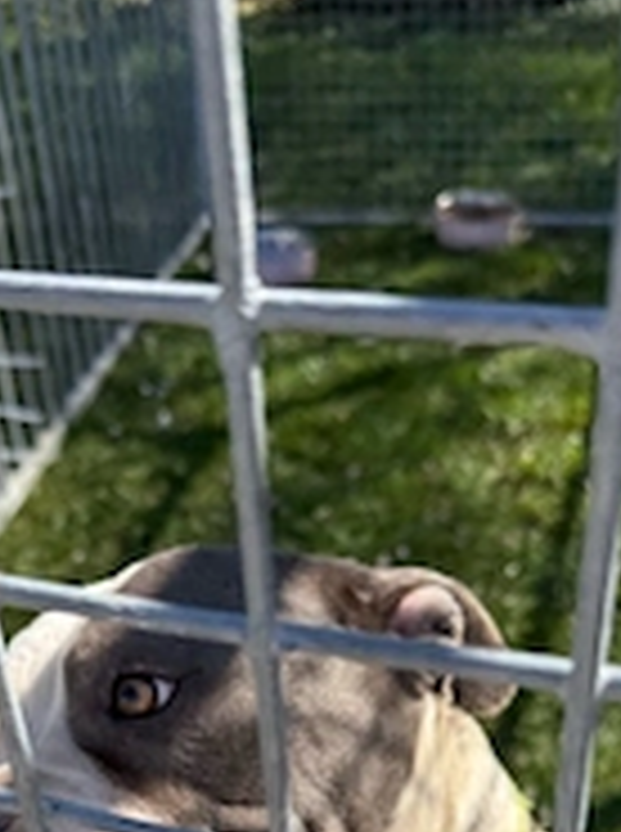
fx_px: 1248
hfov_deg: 27.9
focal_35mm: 52
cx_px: 256
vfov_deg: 34.0
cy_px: 810
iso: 80
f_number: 1.78
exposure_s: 1/1770
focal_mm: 6.76
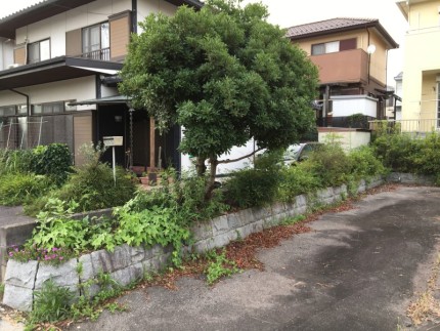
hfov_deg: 61.6
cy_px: 166
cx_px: 220
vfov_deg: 48.3
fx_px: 369
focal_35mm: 29
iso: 25
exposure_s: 1/40
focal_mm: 4.15
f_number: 2.2
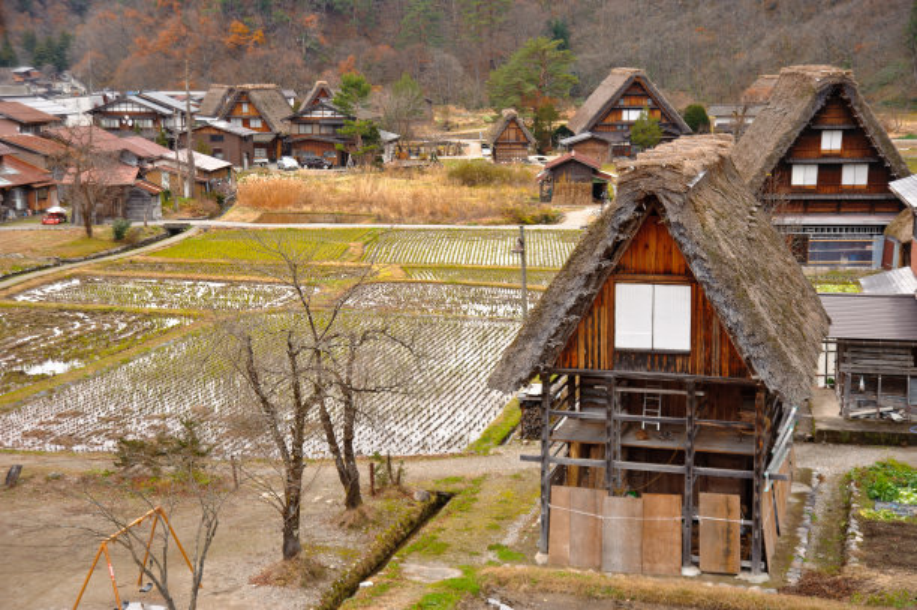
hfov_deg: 33.4
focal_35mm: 60
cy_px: 305
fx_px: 1527
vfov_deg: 22.6
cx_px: 458
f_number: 4
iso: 200
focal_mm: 60
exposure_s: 1/100
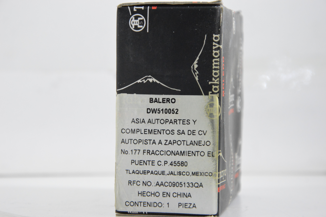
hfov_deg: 14.8
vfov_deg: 9.9
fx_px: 1259
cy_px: 109
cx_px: 163
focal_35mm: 139
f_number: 8
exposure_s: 1/100
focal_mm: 92
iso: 3200
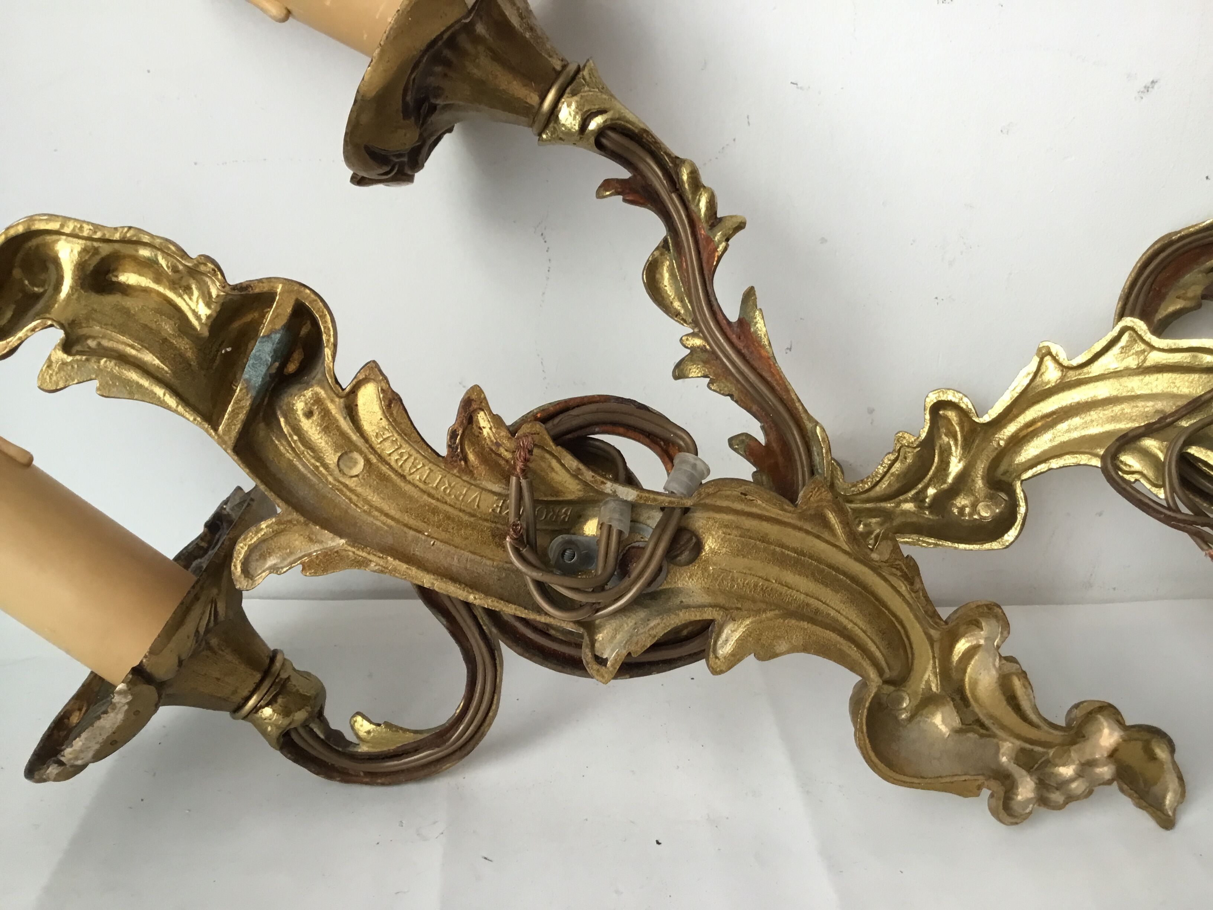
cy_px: 455
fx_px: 1086
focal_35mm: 31
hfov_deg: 58.4
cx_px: 606
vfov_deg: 45.4
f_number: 2.4
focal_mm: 3.3
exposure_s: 1/33
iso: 40
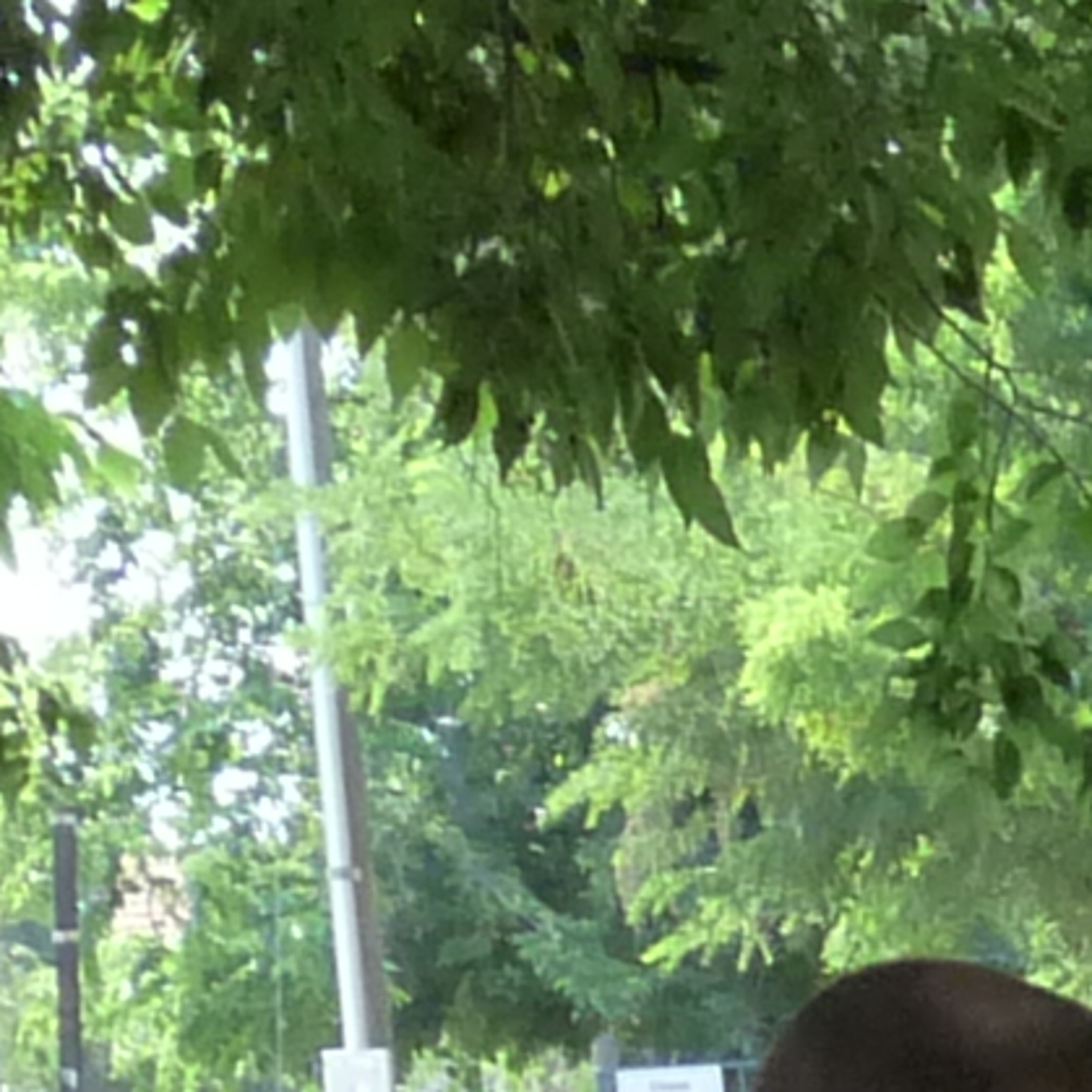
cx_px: 2455
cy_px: 2445
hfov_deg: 7.9
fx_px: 7424
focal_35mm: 208
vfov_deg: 7.9
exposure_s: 1/250
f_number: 4
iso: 320
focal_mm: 4.8
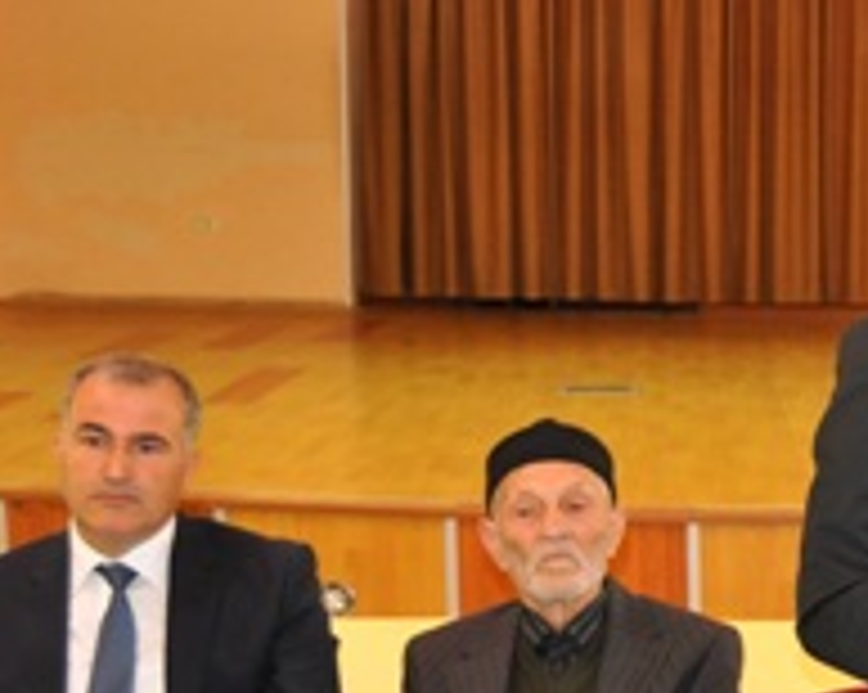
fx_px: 2181
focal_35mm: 85
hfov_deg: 21.3
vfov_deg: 17.9
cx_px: 967
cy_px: 518
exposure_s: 1/60
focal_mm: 26
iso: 800
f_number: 4
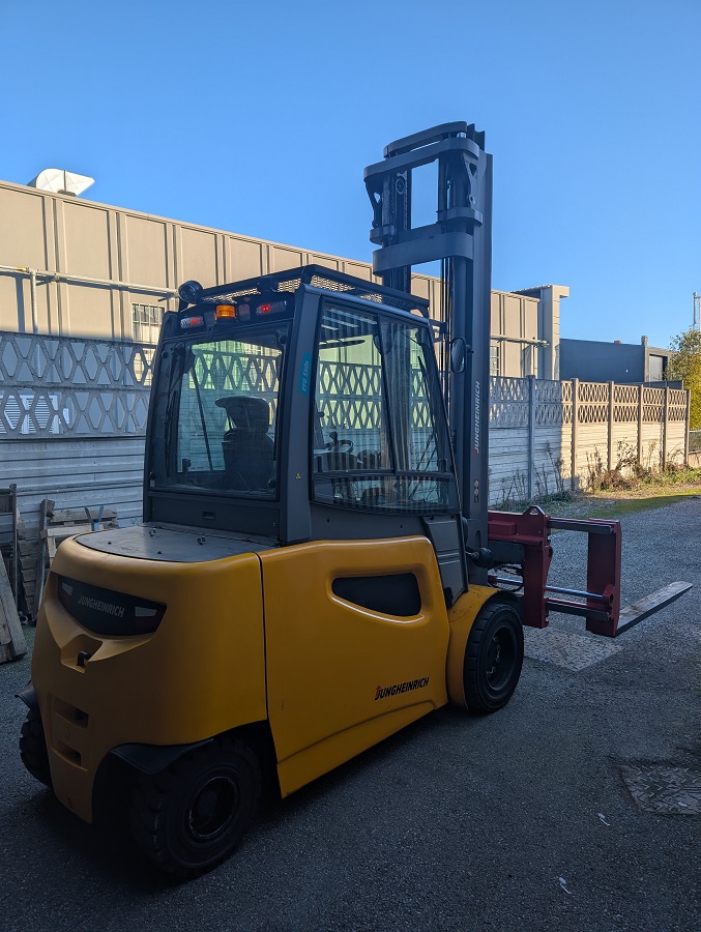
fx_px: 647
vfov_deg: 71.5
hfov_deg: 56.9
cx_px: 350
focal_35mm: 24
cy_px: 466
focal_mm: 6.9
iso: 20
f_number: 1.68
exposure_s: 1/575
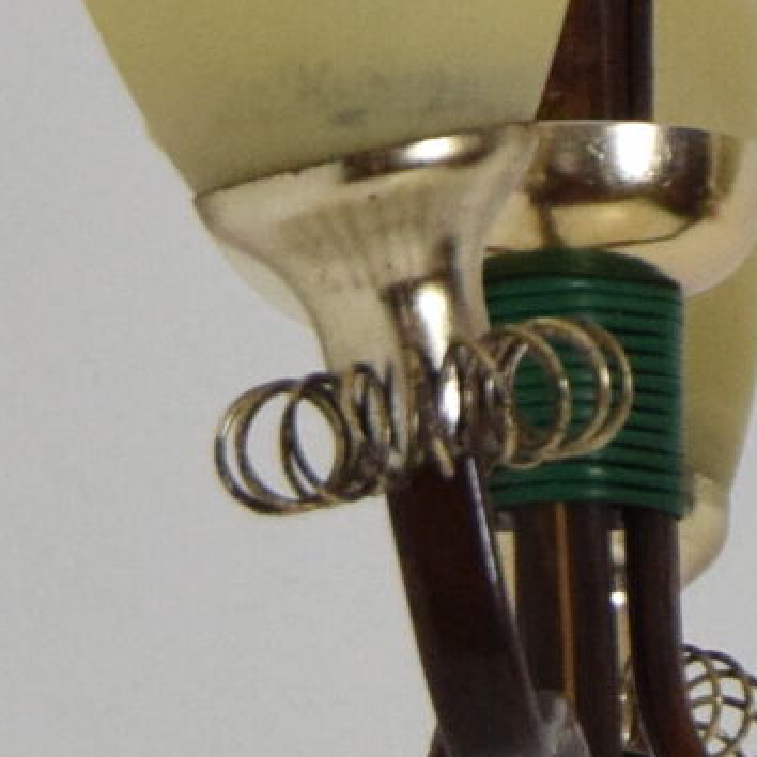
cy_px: -772
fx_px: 11208
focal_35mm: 453
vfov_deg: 3.8
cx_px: 470
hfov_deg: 3.9
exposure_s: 1/160
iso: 1600
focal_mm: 42
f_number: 6.3
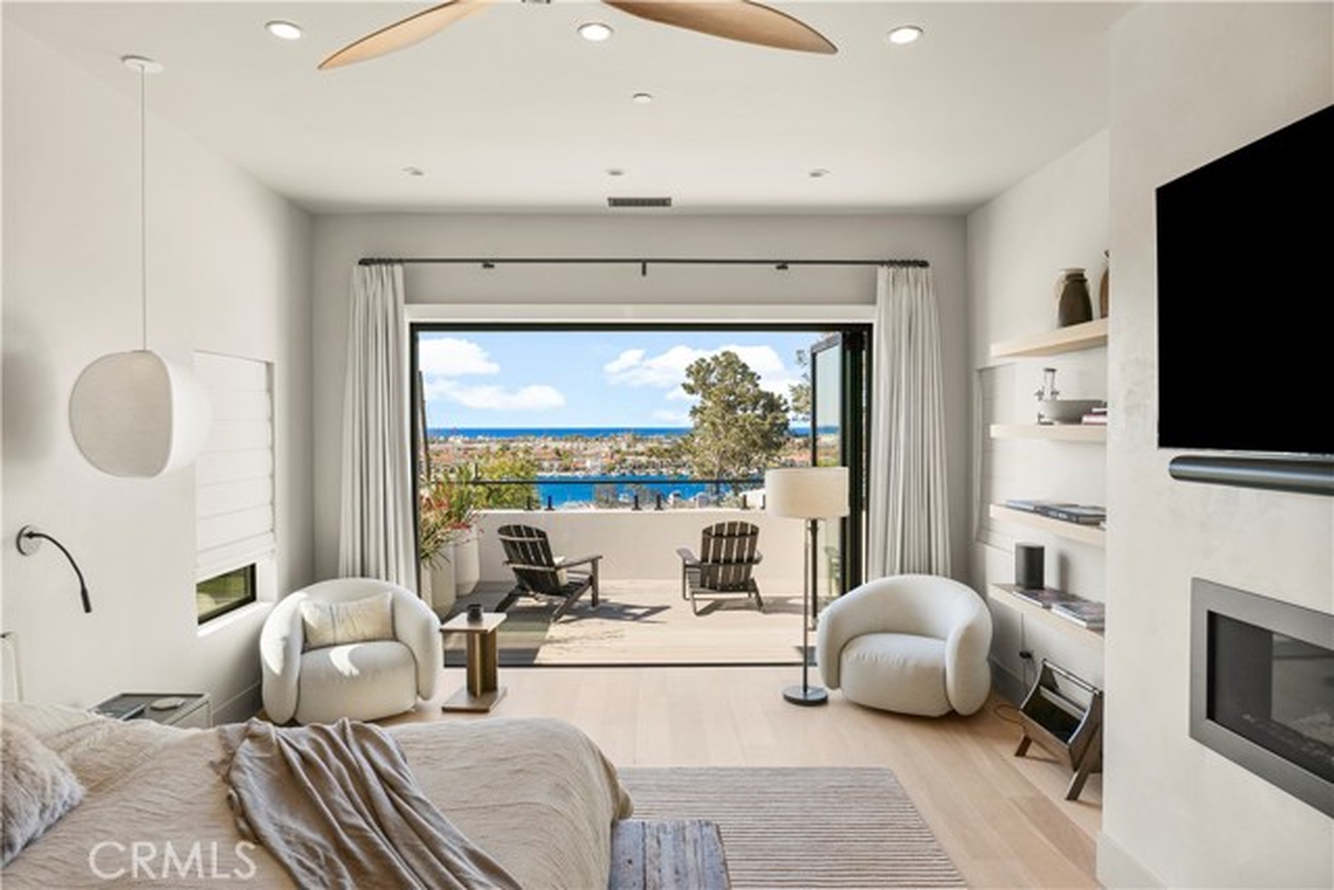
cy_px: 445
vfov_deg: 62.0
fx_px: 741
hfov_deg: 84.0
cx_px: 667
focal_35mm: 20
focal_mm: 20
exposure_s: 1/50
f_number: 8
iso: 100
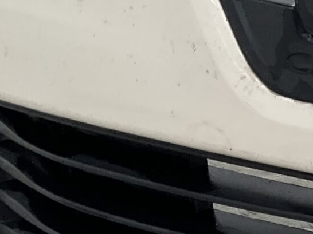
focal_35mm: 136
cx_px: 719
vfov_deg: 10.8
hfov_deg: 12.0
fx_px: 1229
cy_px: 247
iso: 16
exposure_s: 1/256
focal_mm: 3
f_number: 1.8
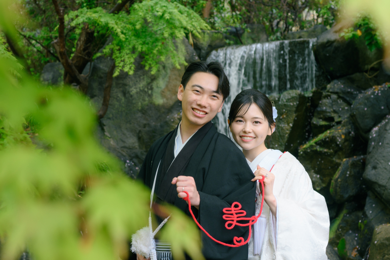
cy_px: 130
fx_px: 563
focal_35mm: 52
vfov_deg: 26.0
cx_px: 195
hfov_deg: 38.2
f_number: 3.5
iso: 200
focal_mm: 35
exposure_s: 1/100
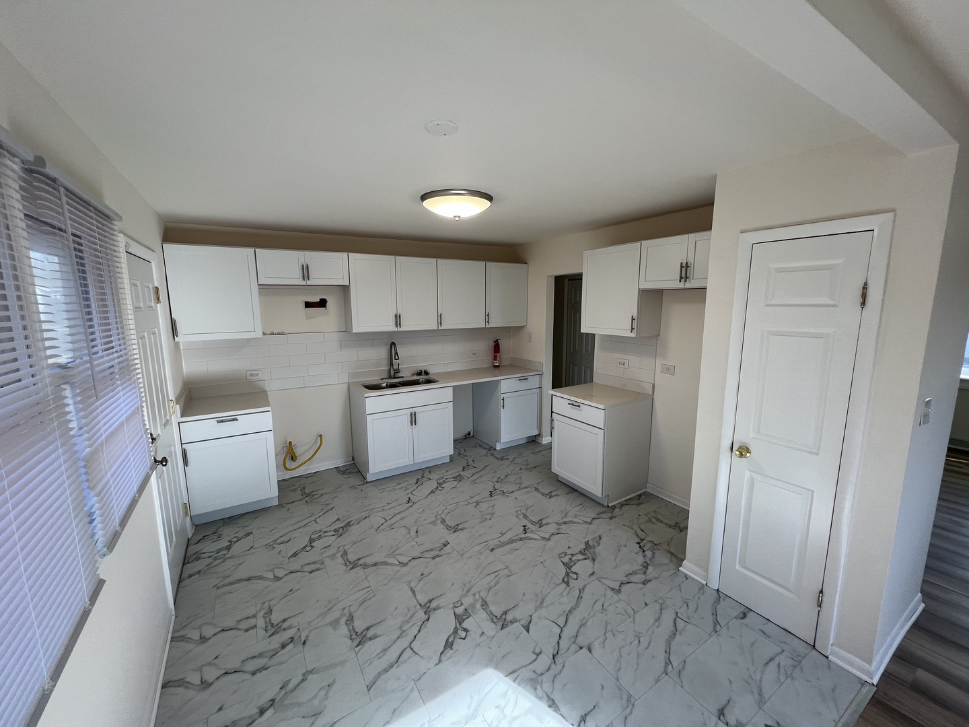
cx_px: 484
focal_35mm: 13
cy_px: 364
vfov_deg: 89.9
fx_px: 364
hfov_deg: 106.2
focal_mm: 1.57
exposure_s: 1/120
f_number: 1.8
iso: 50
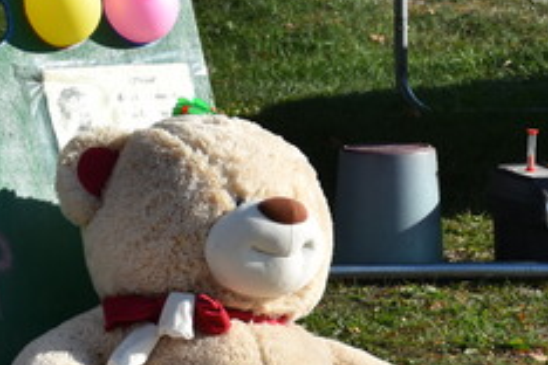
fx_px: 6219
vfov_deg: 3.4
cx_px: 265
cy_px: 122
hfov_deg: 5.0
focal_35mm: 409
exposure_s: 1/500
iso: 180
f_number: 8
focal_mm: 85
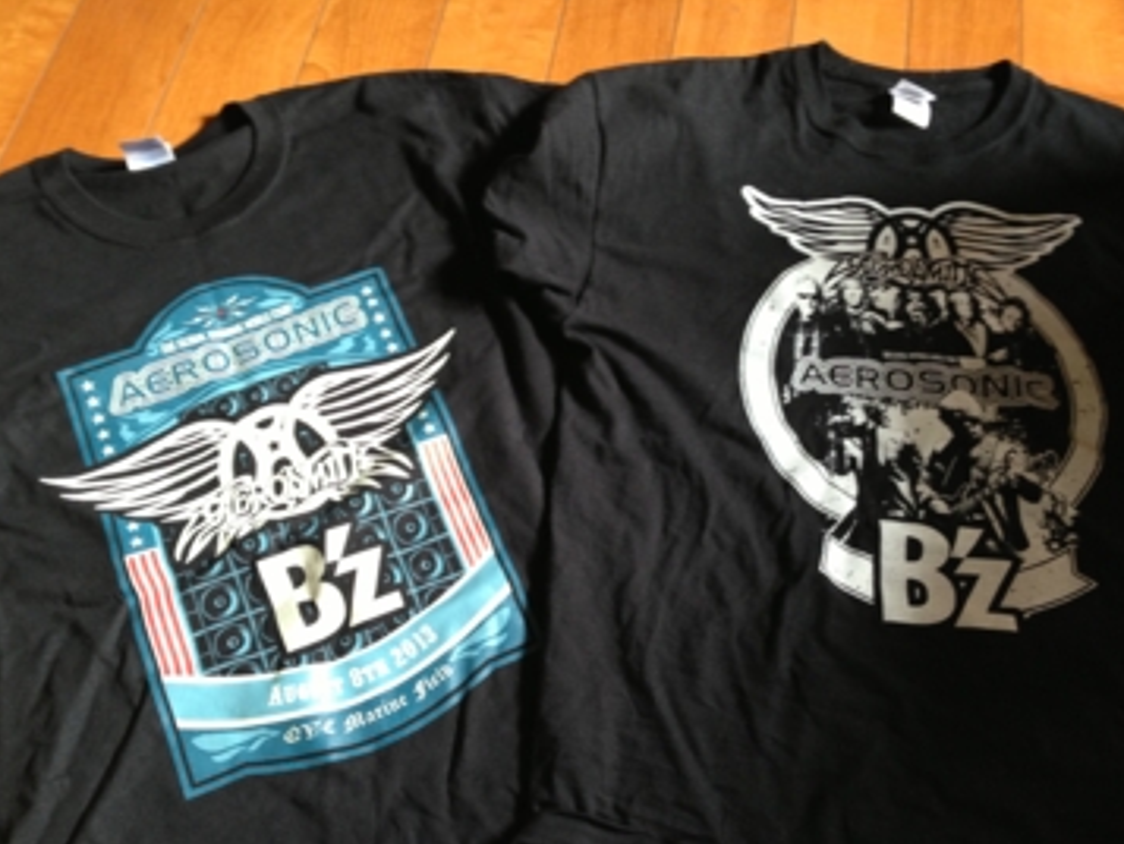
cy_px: 466
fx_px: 1202
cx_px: 589
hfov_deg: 50.1
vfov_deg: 38.6
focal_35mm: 37
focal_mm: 4.13
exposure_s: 1/20
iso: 125
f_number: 2.4
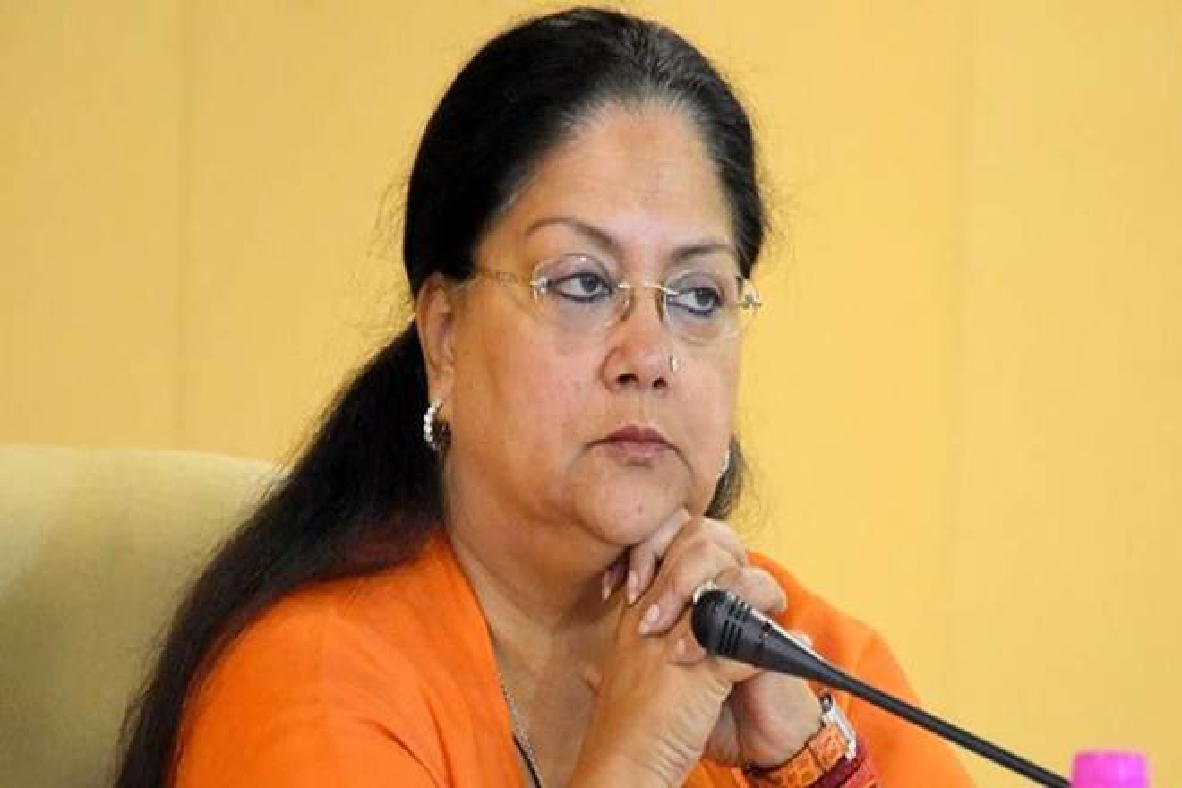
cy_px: 394
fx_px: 6894
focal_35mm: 210
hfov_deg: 9.8
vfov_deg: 6.5
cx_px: 591
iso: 4000
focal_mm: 140
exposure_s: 1/80
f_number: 5.6
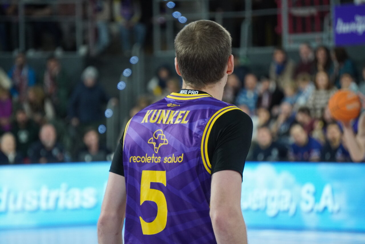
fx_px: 3011
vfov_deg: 4.6
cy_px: 122
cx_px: 182
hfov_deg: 6.9
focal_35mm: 297
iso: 2000
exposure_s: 1/320
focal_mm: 198
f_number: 6.3
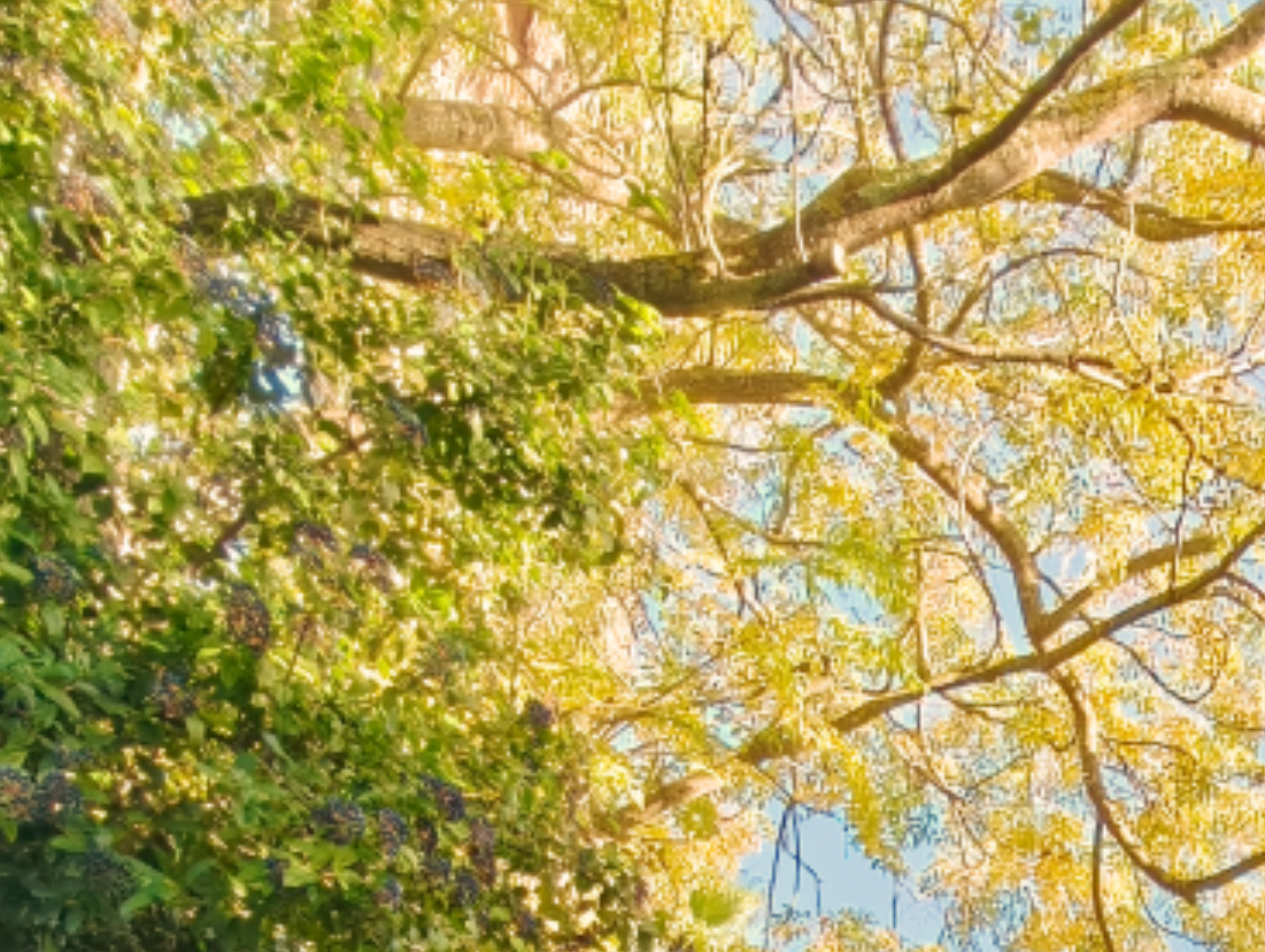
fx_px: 1792
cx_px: 1334
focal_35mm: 49
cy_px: 1545
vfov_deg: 22.4
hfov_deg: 34.5
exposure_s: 1/129
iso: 200
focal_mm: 2.31
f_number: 2
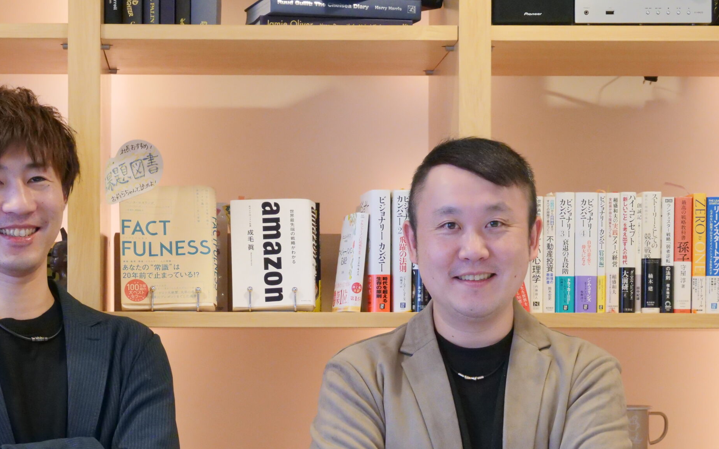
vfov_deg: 12.7
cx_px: 234
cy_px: 327
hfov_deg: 20.1
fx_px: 2019
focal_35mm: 103
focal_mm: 35
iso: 3200
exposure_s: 1/60
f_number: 5.2
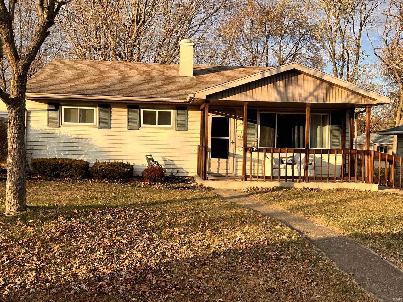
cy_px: 151
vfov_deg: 39.7
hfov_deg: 51.4
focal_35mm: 36
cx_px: 202
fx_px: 419
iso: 50
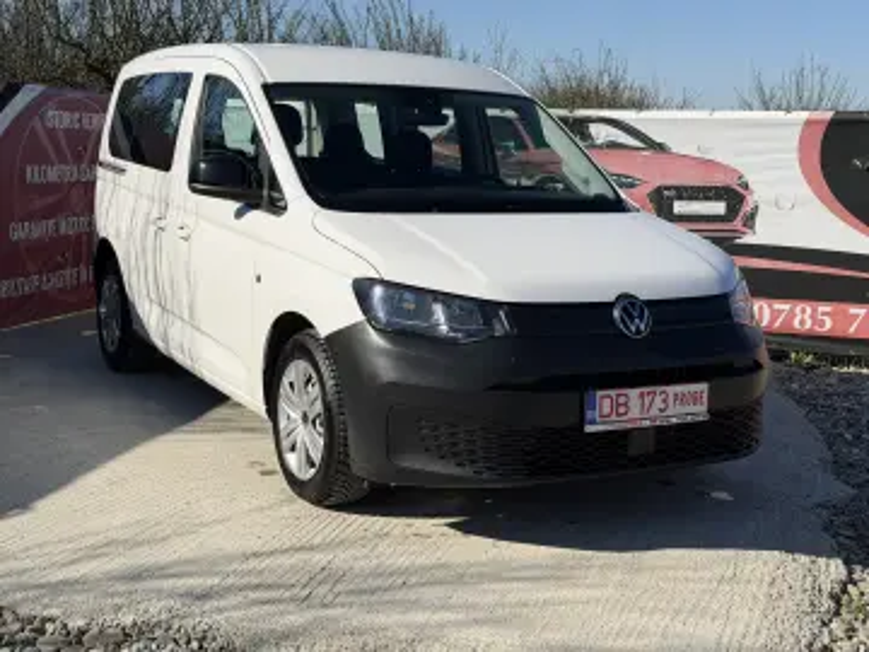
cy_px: 326
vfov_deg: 30.3
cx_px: 434
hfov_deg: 39.7
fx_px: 1205
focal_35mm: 48
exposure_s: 1/8772
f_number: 1.78
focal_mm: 6.76
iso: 80
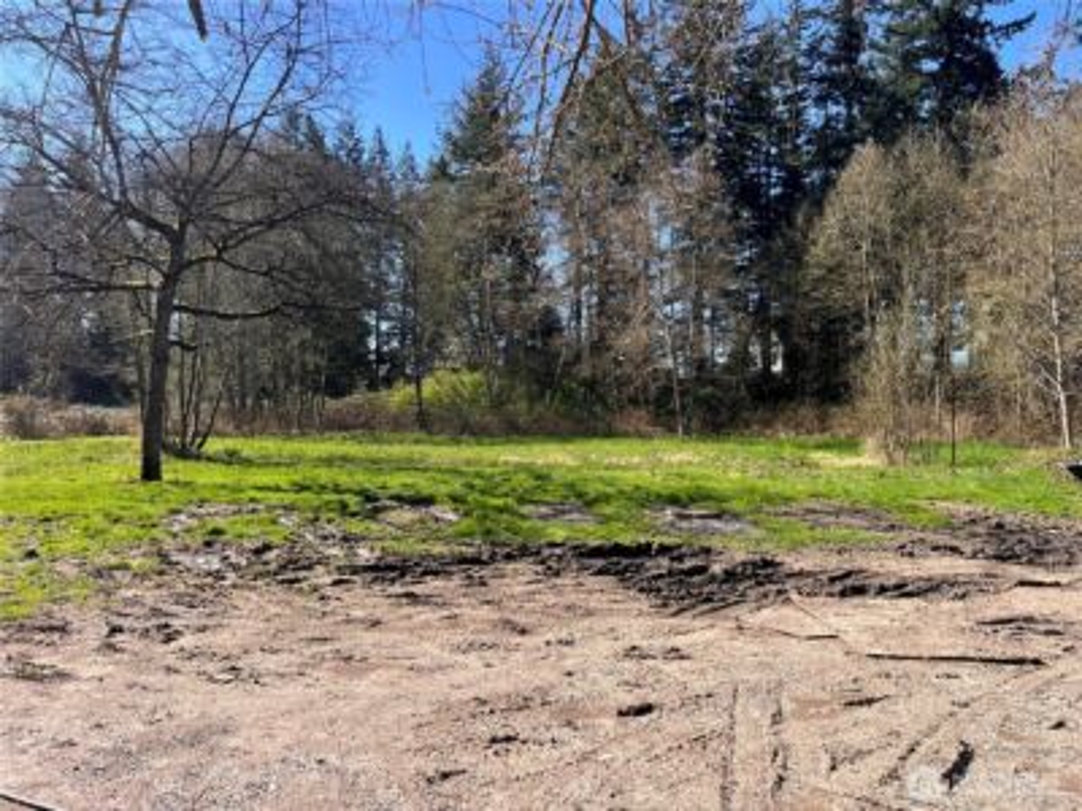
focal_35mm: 26
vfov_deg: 53.1
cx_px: 541
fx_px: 813
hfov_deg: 67.3
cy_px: 406
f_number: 1.5
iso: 50
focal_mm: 5.7
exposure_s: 1/1669
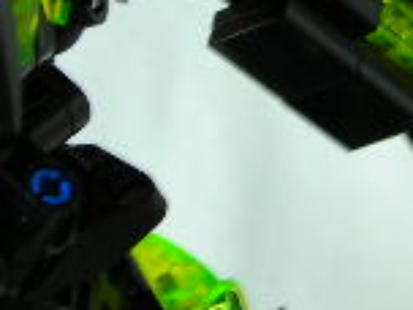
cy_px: -14
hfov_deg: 12.3
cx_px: 348
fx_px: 1909
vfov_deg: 9.2
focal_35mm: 160
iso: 50
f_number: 3.2
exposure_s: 1/15.2
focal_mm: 6.3
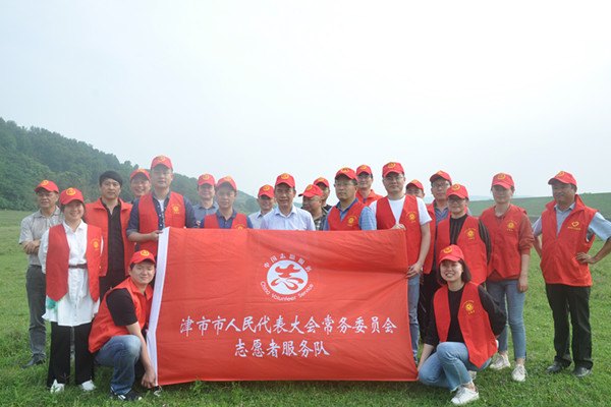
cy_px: 204
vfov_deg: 41.7
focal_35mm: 32
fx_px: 535
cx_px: 306
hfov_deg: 59.5
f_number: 9.5
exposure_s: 1/125
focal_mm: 21
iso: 200
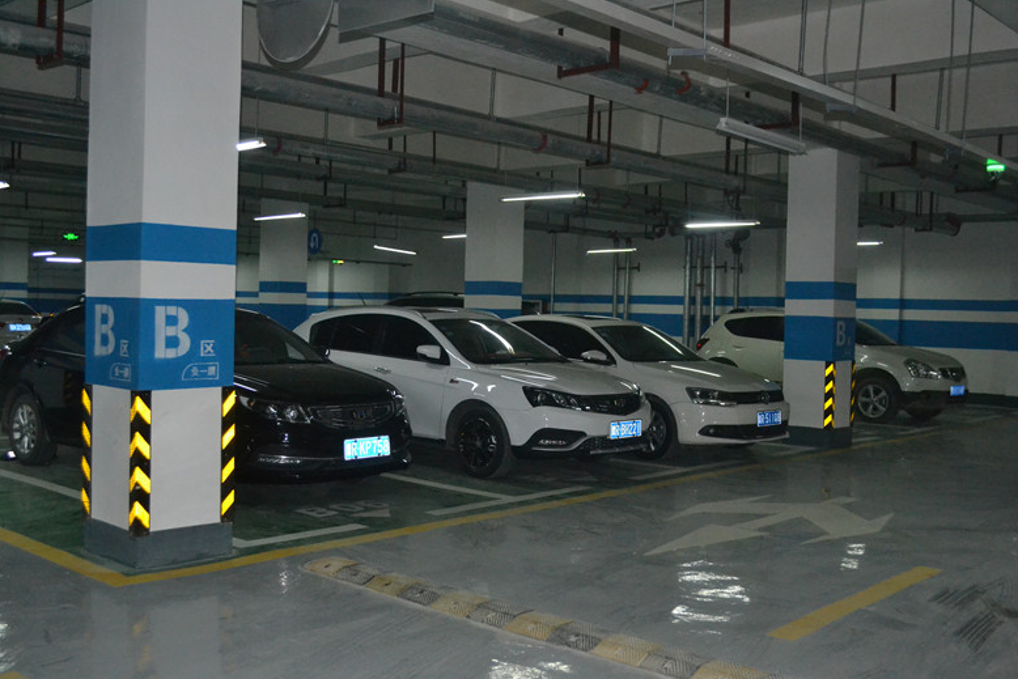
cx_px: 509
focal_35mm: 37
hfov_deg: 51.9
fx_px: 1046
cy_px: 343
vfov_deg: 36.0
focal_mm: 24
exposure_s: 1/60
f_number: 4
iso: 3200
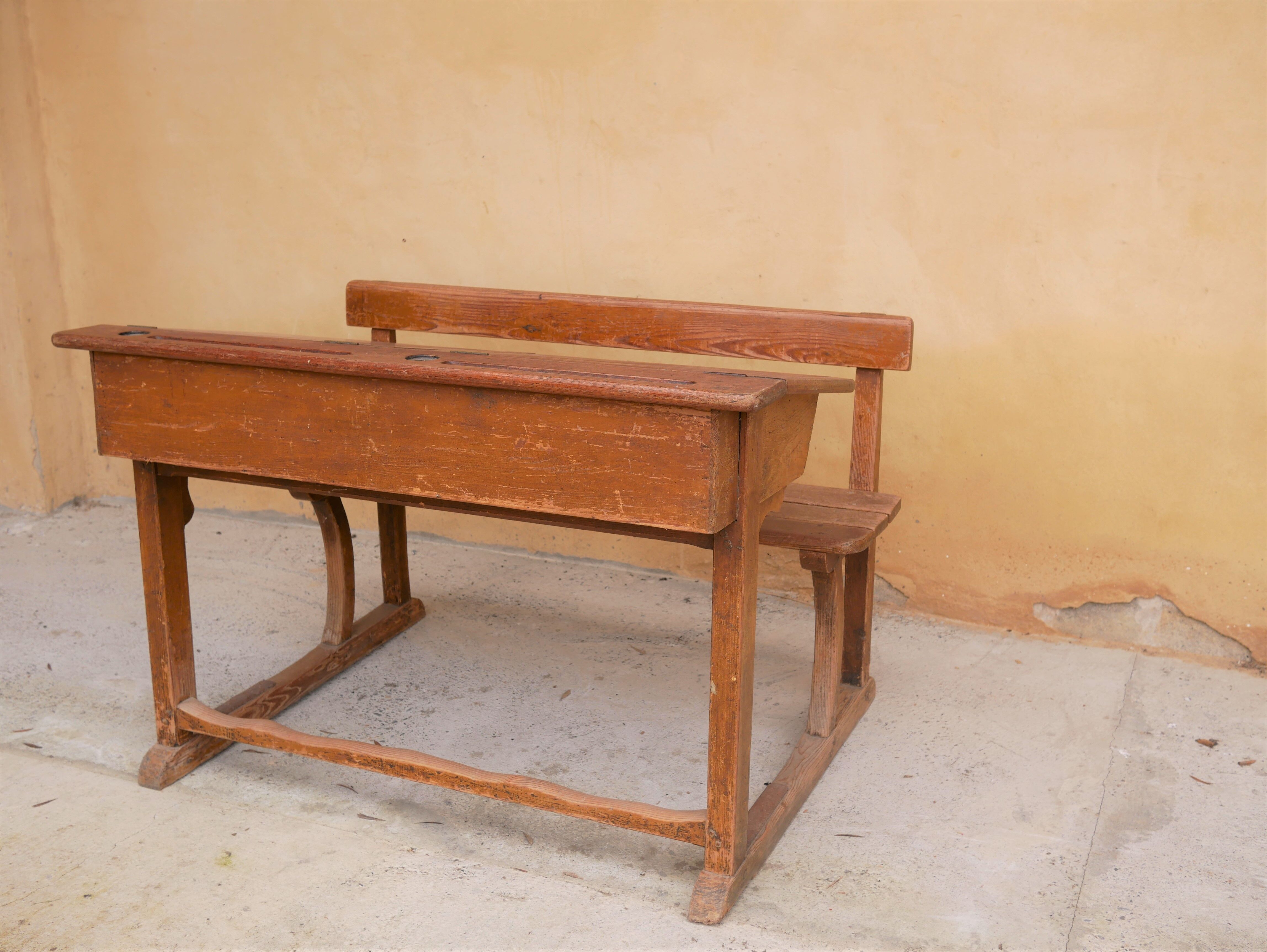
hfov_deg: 46.8
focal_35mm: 40
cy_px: 476
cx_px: 634
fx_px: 1465
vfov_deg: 36.0
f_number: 3.5
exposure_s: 1/400
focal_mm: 20
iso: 200
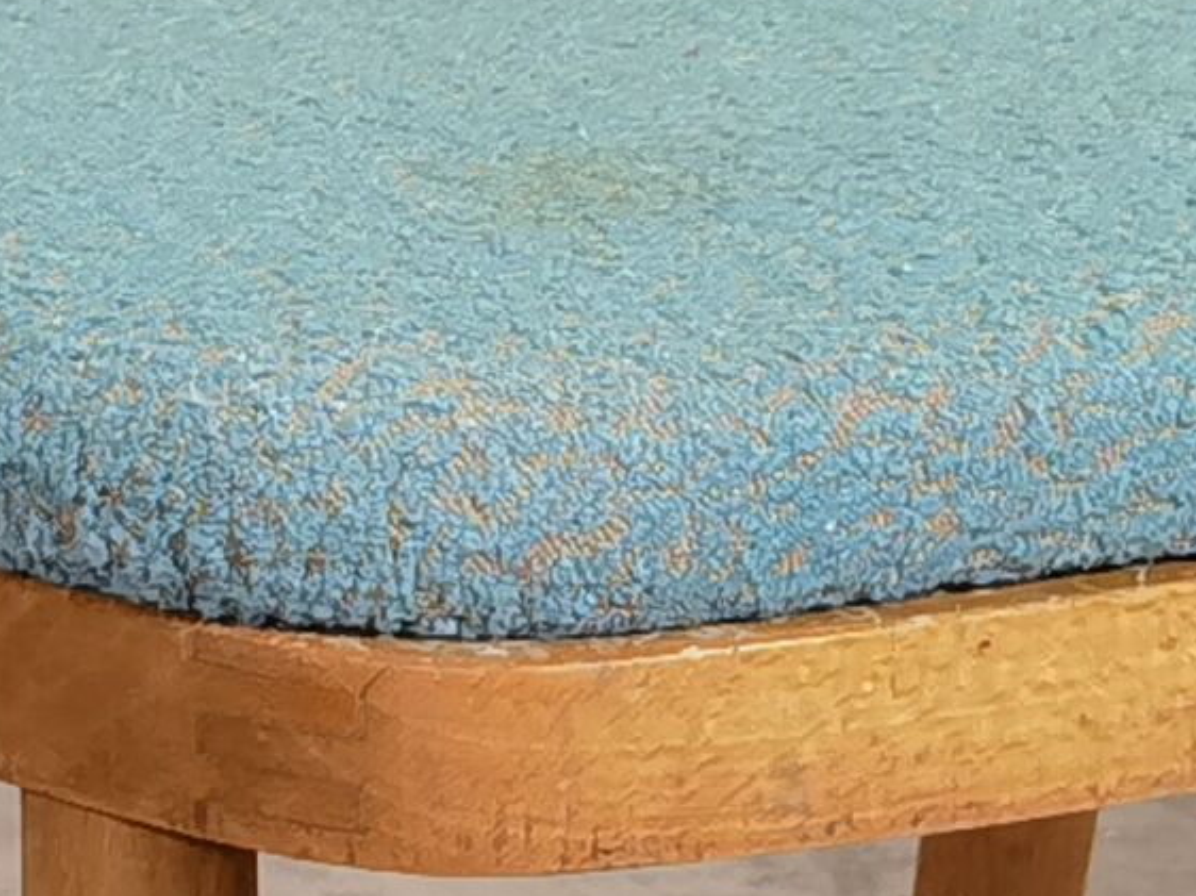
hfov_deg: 8.7
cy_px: 685
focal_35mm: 226
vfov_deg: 6.6
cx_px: -49
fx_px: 7805
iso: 125
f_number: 1.9
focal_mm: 6.71
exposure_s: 1/50
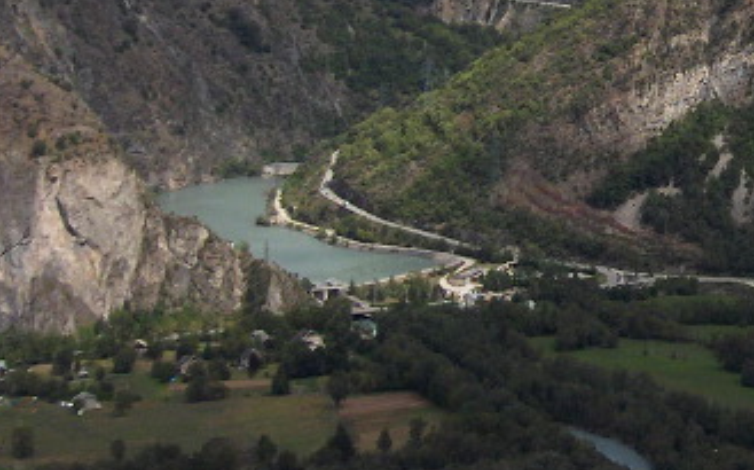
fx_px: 2587
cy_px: 84
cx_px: 820
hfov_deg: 16.1
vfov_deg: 10.3
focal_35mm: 126
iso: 100
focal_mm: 8
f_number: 4.8
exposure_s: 1/676
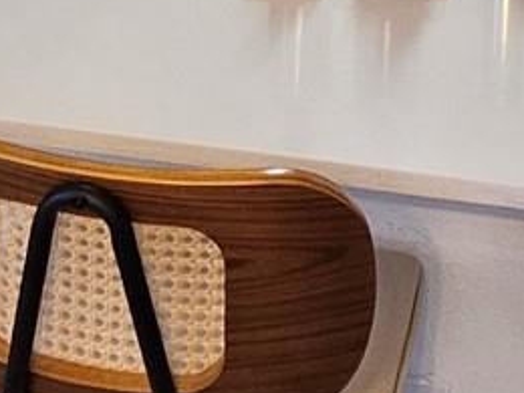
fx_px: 1211
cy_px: -369
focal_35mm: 80
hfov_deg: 24.4
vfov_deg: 15.2
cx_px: 300
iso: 320
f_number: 2.2
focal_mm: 2.2
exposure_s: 1/40
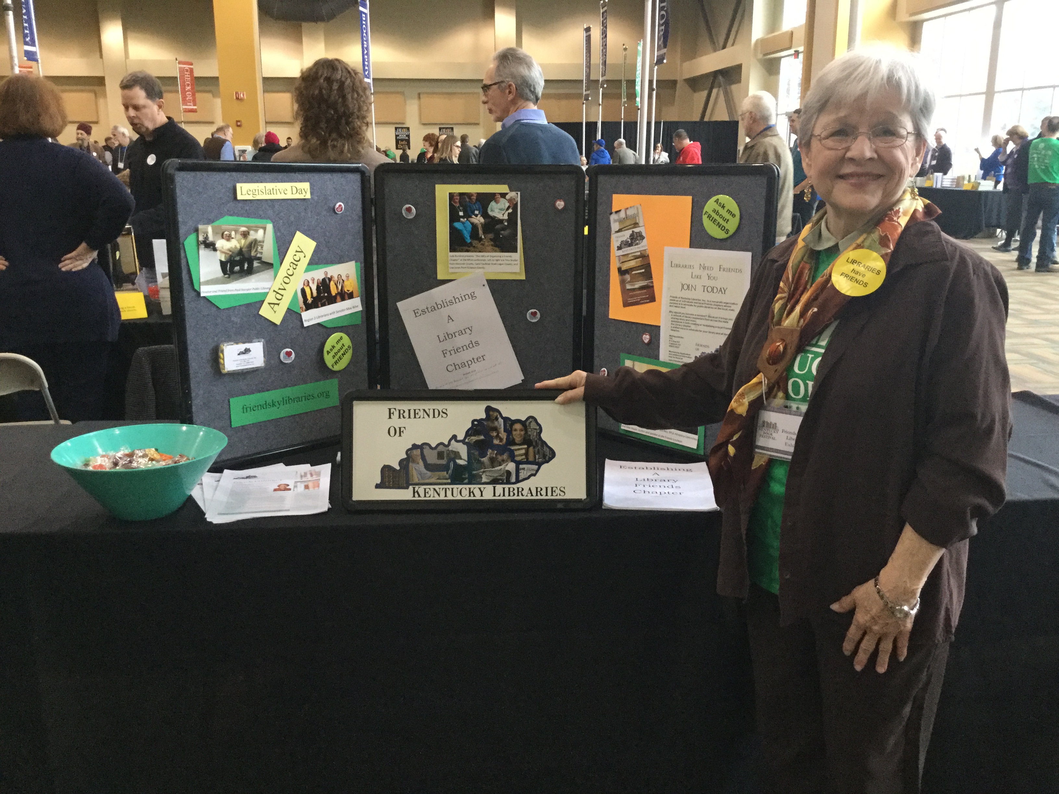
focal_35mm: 31
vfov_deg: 45.4
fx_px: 948
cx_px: 530
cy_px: 397
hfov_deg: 58.4
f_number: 2.4
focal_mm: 3.3
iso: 200
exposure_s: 1/30
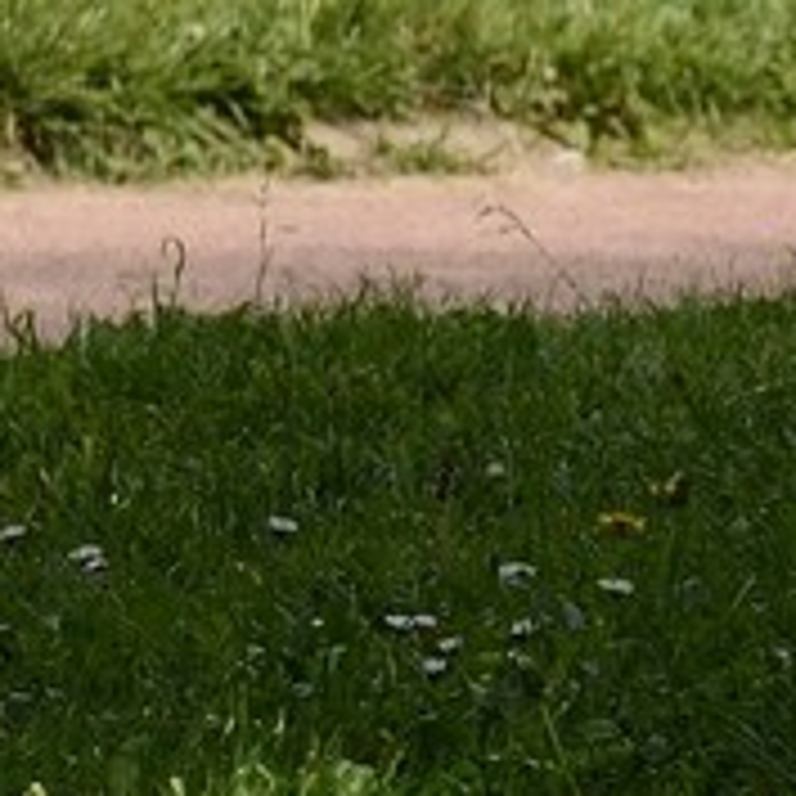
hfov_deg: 2.0
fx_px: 21958
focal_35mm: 844
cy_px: -1493
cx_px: -2698
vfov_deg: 2.1
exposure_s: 1/320
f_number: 8
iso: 200
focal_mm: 110
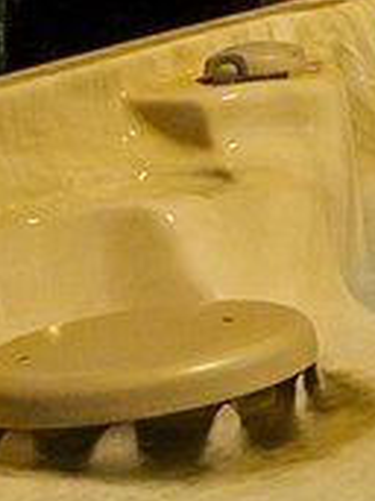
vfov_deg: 11.7
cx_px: 1441
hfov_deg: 7.2
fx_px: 2328
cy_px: -284
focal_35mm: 161
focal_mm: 14
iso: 200
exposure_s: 1/2.5
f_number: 9
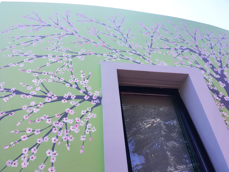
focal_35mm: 29
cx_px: 114
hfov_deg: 61.7
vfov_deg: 48.2
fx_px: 192
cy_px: 86
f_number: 2.2
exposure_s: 1/358
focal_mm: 4.15
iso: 25
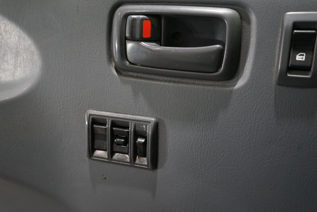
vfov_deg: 42.3
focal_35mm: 31
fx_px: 273
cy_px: 106
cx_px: 158
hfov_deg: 60.3
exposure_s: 1/60
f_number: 3.5
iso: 2000
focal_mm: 31
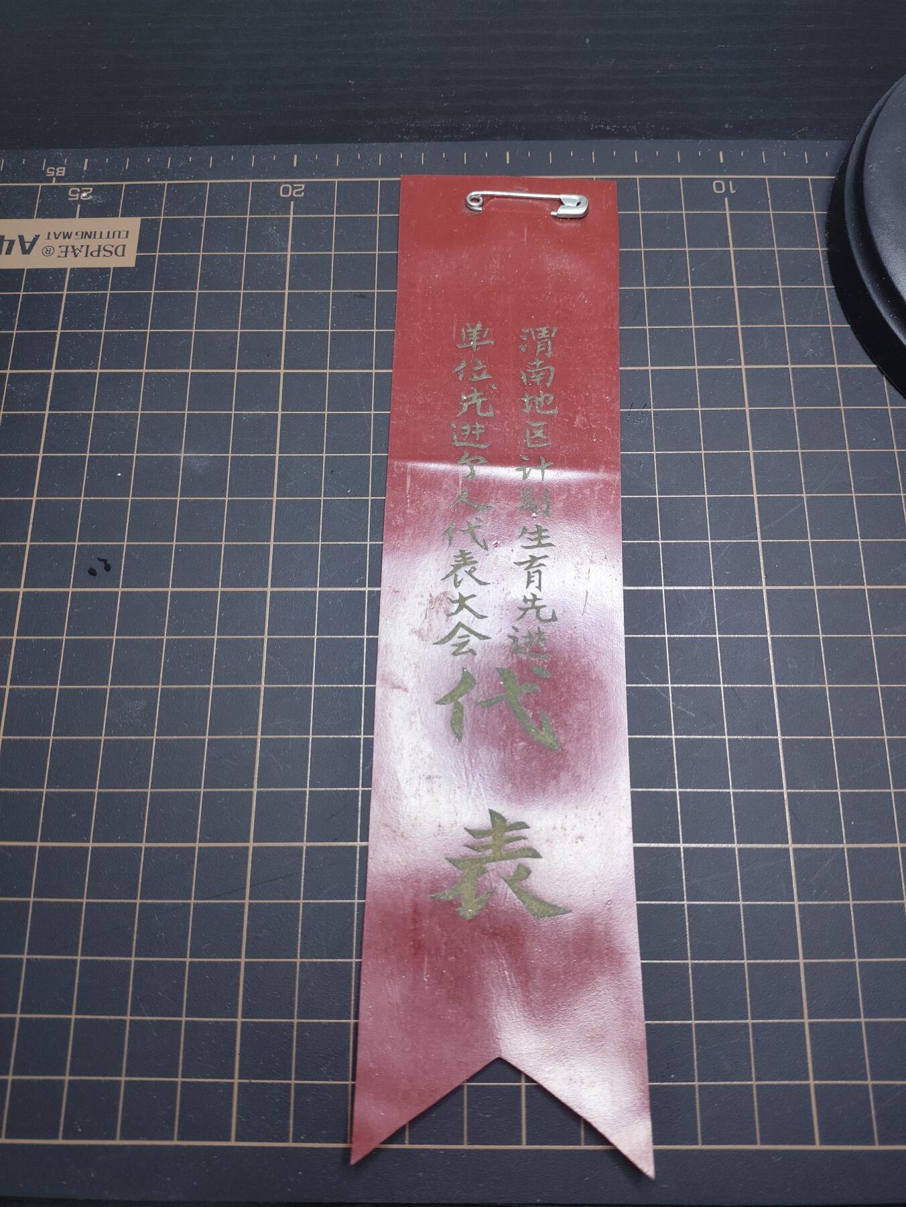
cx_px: 453
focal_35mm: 25
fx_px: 872
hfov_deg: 54.9
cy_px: 604
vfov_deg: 69.4
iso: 200
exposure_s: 1/24.6
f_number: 1.79
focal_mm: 4.71
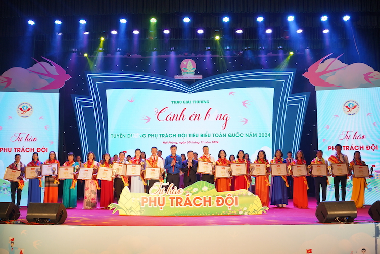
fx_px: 433
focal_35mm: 41
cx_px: 190
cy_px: 127
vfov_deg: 32.7
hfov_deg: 47.4
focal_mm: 41
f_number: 4
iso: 400
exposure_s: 1/100
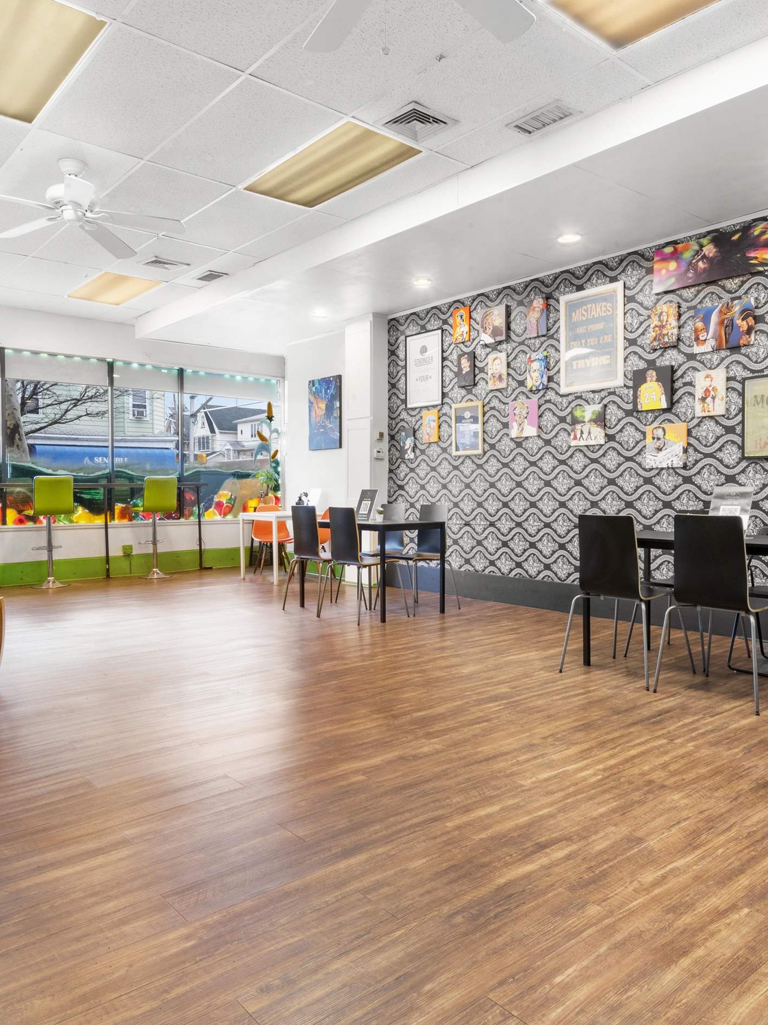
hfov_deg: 54.9
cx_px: 377
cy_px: 498
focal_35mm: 25
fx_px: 740
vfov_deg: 69.4
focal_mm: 16
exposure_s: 2.5
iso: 500
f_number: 18
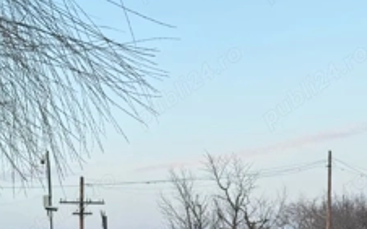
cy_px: 232
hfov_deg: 23.0
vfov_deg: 14.3
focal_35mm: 90
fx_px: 900
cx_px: 221
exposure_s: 1/60
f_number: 1.78
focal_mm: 6.76
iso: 125
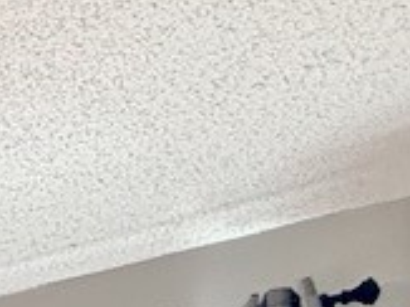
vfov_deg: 11.1
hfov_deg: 10.4
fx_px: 1302
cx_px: -916
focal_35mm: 110
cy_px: 757
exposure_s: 1/120
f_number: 2.2
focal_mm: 2.22
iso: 320
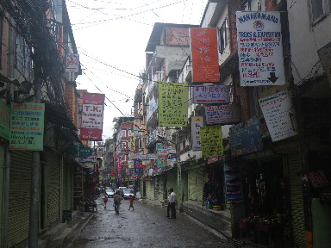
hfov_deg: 44.8
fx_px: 402
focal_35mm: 42
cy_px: 124
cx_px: 166
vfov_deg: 34.3
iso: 50
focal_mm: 7.5
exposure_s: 1/80
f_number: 4.2
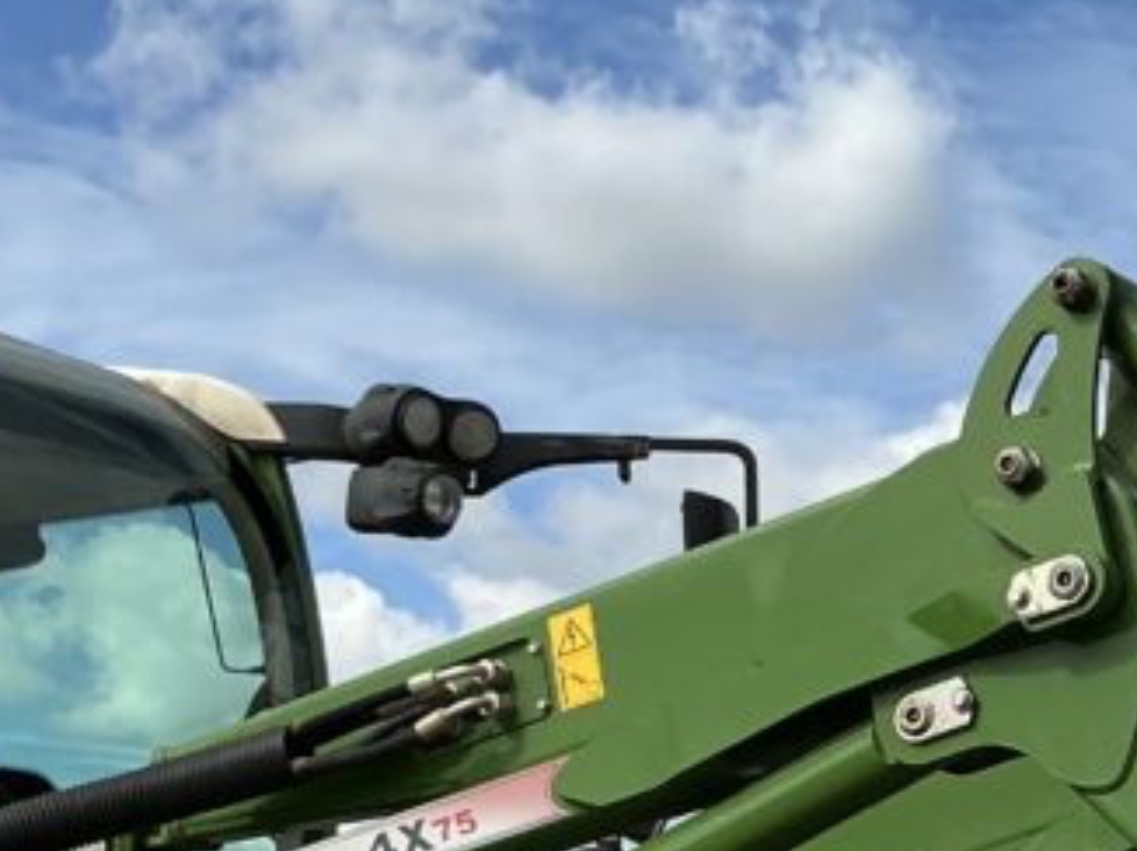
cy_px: 596
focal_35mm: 88
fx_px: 2888
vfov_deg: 16.7
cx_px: 1573
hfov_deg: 20.0
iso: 25
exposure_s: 1/2320
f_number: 1.8
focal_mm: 3
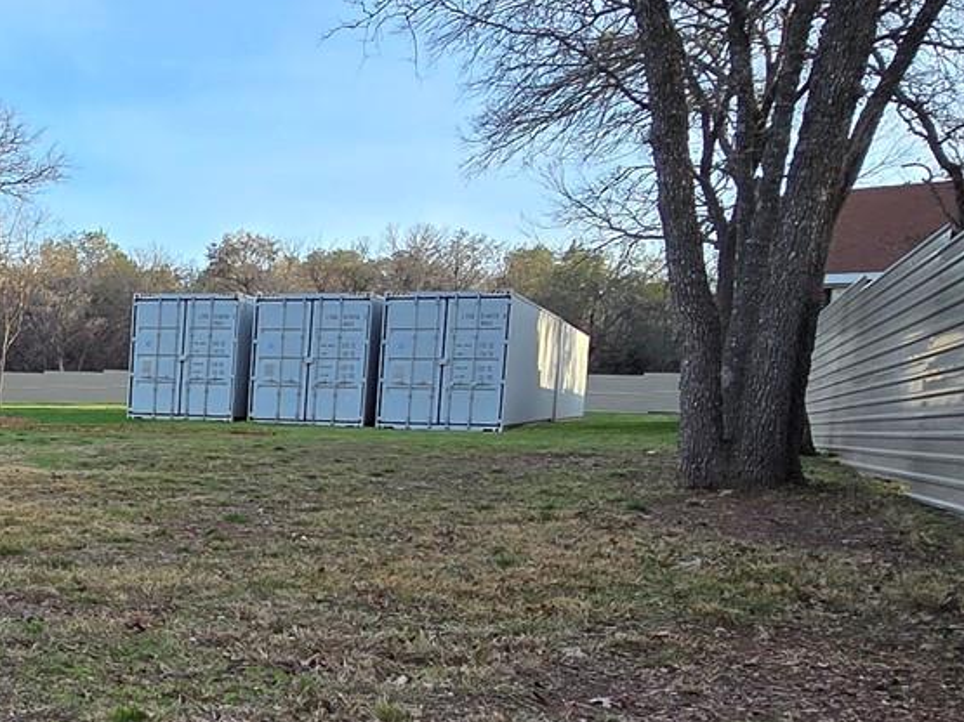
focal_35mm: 48
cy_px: 583
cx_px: -200
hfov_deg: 32.5
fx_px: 1336
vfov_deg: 29.5
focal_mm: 2.2
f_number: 2.2
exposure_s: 1/585
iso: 50
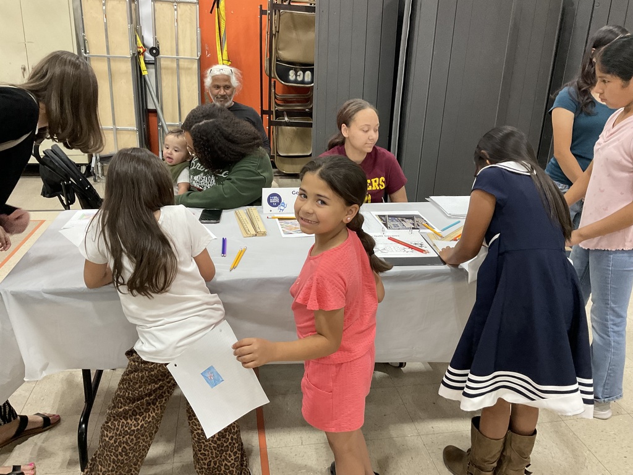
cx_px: 316
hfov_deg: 61.7
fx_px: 530
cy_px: 238
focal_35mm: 29
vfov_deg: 48.2
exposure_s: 1/59
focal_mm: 3
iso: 160
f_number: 1.8
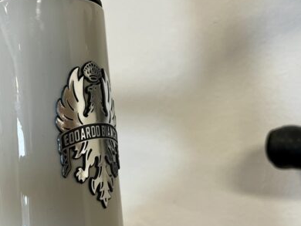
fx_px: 348
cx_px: 82
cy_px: 127
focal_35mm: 40
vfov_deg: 35.9
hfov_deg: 45.4
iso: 80
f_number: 1.6
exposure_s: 1/50
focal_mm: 5.1
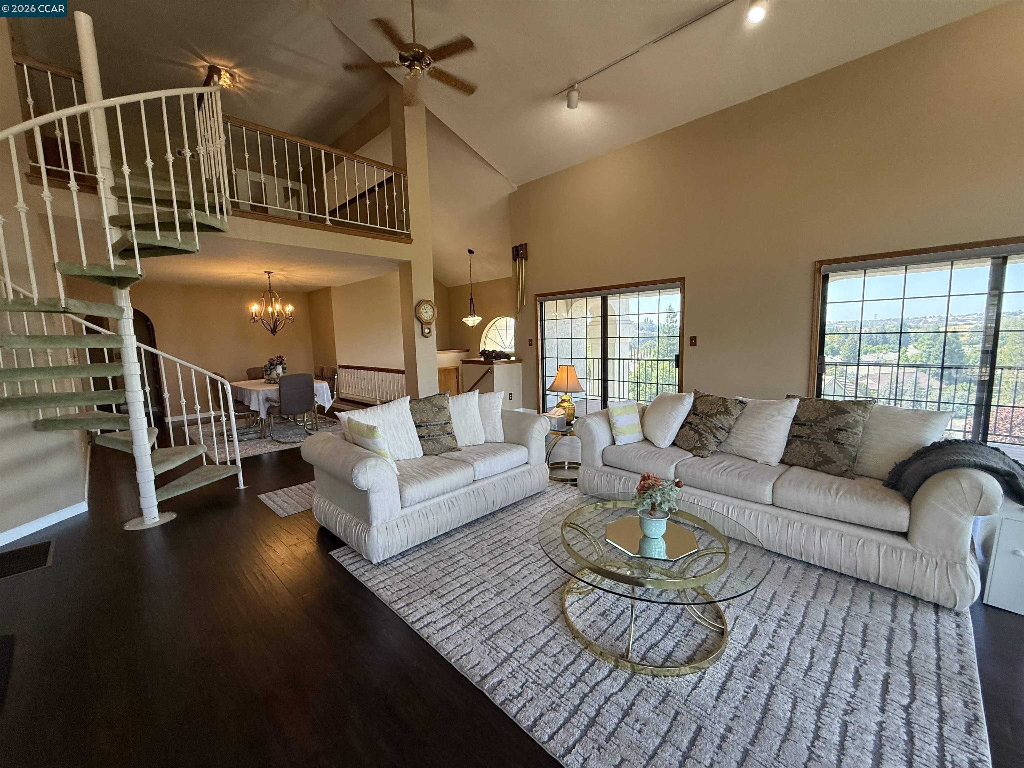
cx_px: 512
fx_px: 414
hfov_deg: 102.1
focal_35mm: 14
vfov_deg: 85.7
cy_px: 384
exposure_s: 1/120
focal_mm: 2.22
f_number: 2.2
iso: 160
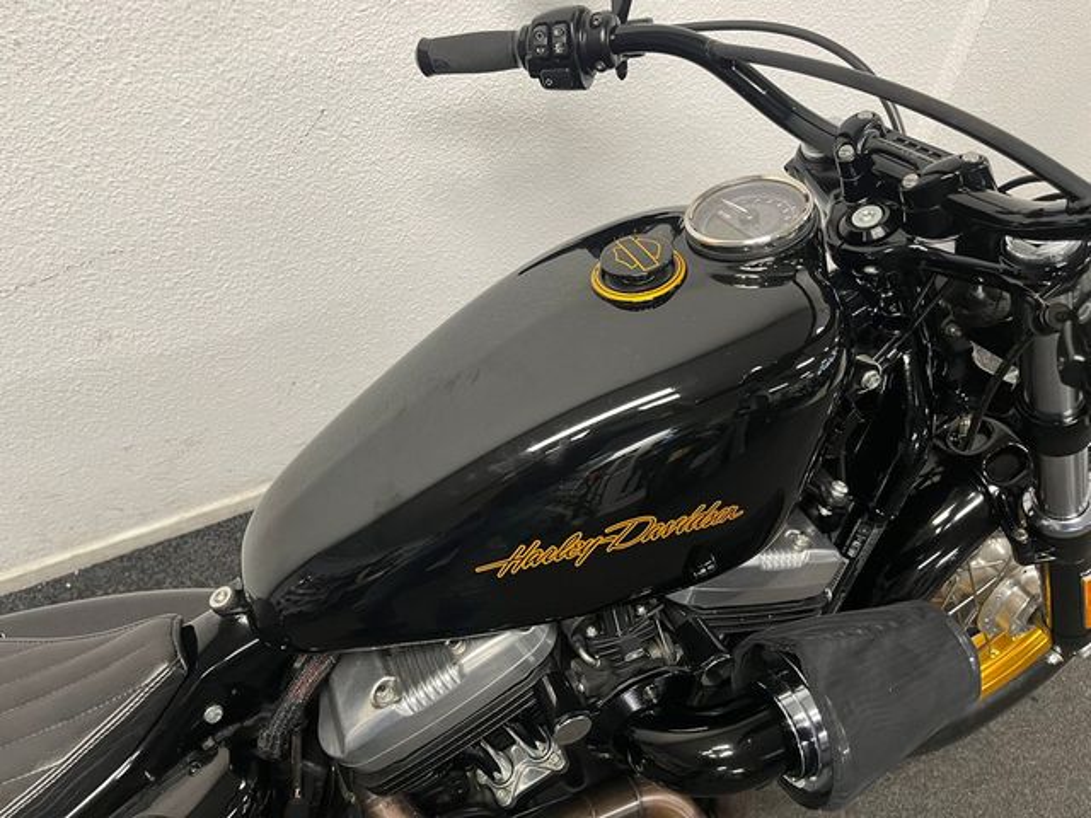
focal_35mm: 26
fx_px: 819
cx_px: 546
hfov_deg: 67.3
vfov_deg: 53.1
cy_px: 409
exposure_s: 1/50
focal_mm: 5.1
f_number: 1.6
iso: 125
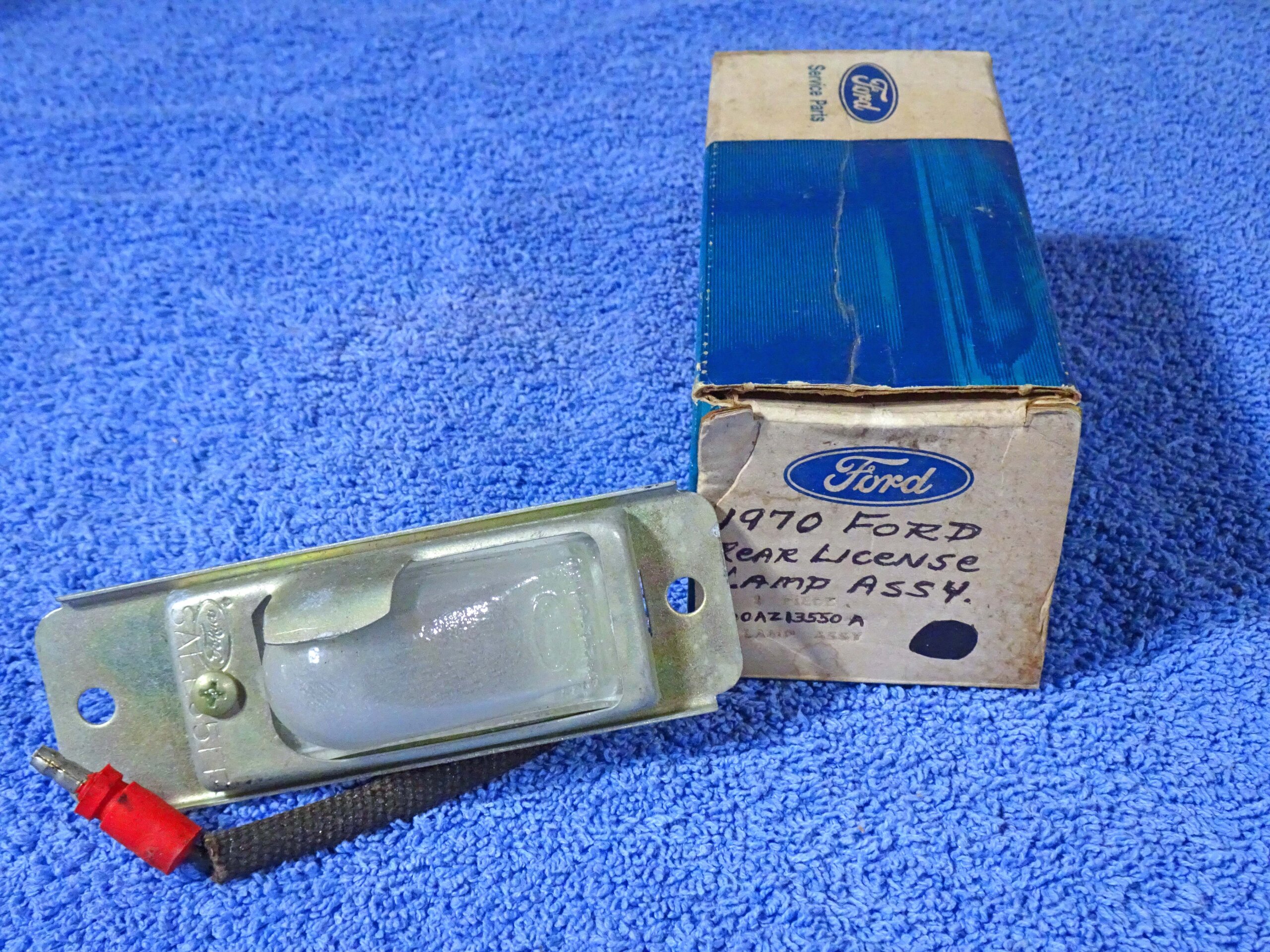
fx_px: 1578
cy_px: 476
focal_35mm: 43
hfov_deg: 43.9
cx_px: 635
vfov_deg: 33.6
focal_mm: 7.3
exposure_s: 1/20
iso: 800
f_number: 4
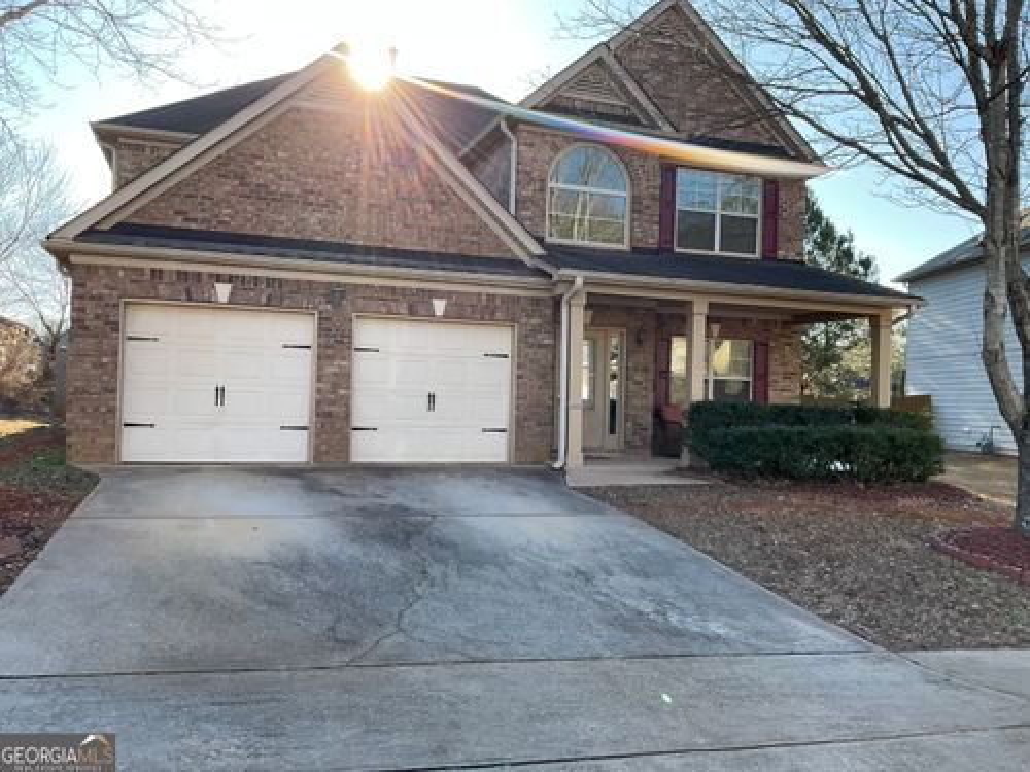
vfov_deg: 48.2
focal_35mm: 29
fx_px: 863
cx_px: 515
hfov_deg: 61.7
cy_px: 386
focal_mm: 3
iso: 16
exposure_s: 1/327
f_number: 1.8
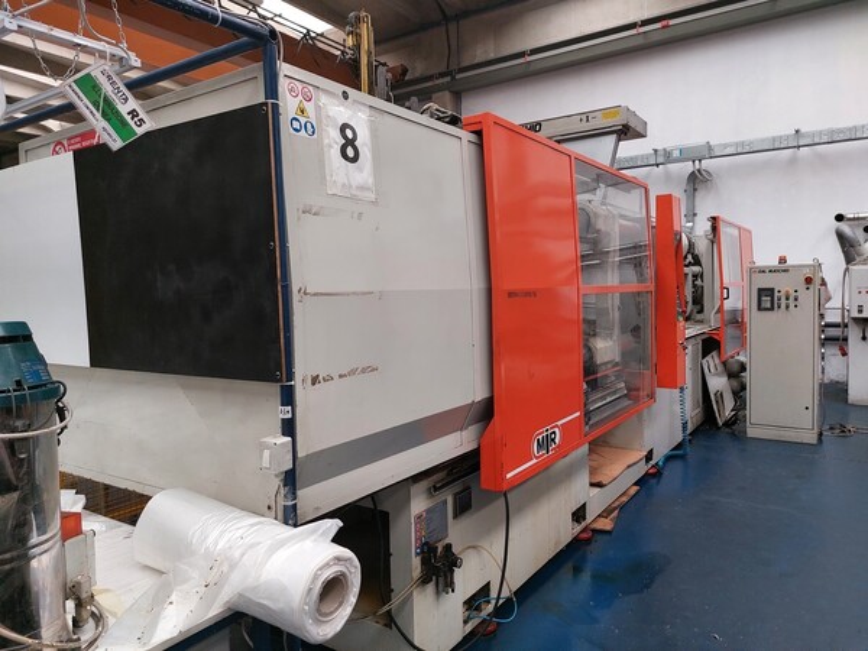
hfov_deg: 71.6
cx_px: 434
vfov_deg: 56.8
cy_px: 326
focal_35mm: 24
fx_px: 602
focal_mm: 5.23
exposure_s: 1/50
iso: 250
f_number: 1.8
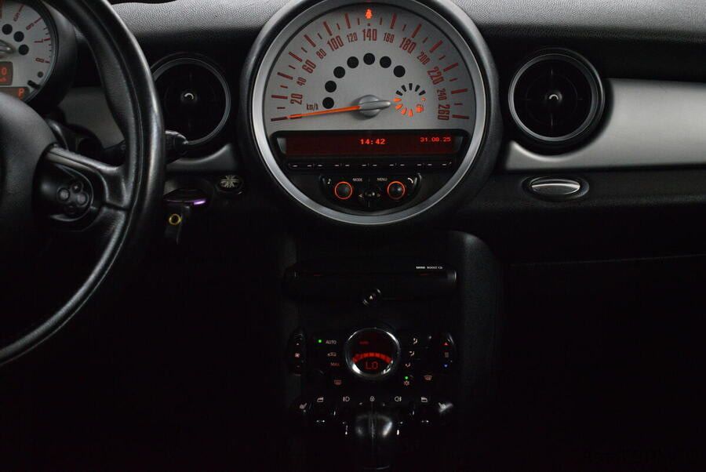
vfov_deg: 25.8
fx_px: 1031
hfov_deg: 37.8
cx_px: 353
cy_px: 236
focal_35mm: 52
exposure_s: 1/160
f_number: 4.5
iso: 3200
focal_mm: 35
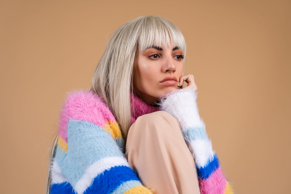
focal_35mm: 50
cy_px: 97
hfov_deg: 39.6
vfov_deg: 27.0
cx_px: 146
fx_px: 404
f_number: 3.5
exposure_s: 1/125
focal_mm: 50
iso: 100
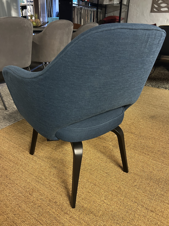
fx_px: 169
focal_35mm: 26
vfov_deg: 67.3
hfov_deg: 53.1
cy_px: 113
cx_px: 84
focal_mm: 5.7
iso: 500
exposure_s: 1/25
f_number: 1.5
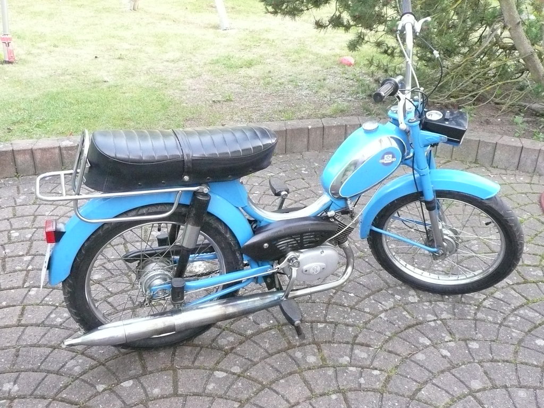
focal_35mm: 36
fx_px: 566
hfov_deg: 51.4
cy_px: 204
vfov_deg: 39.7
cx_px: 272
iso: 400
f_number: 3.3
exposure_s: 1/60
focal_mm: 4.6
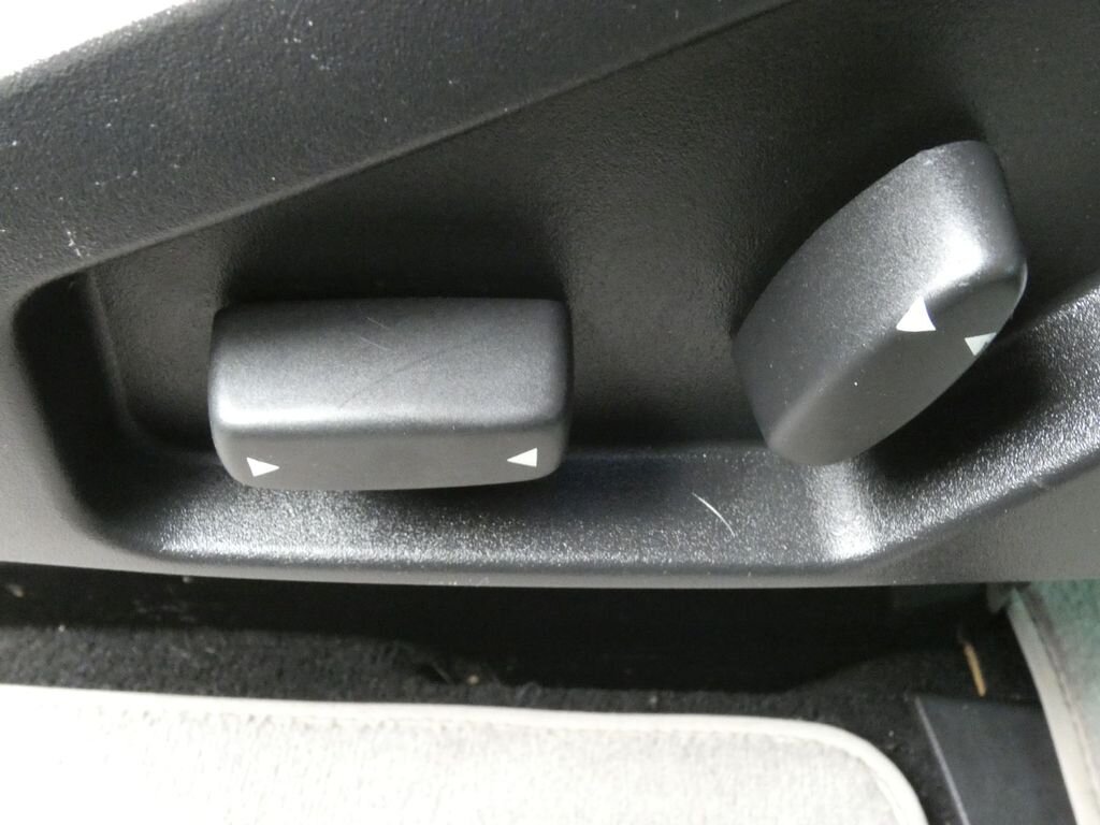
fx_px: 1017
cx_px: 550
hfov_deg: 56.8
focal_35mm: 32
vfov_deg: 44.2
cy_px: 412
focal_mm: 5.8
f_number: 5.6
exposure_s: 1/8
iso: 1600
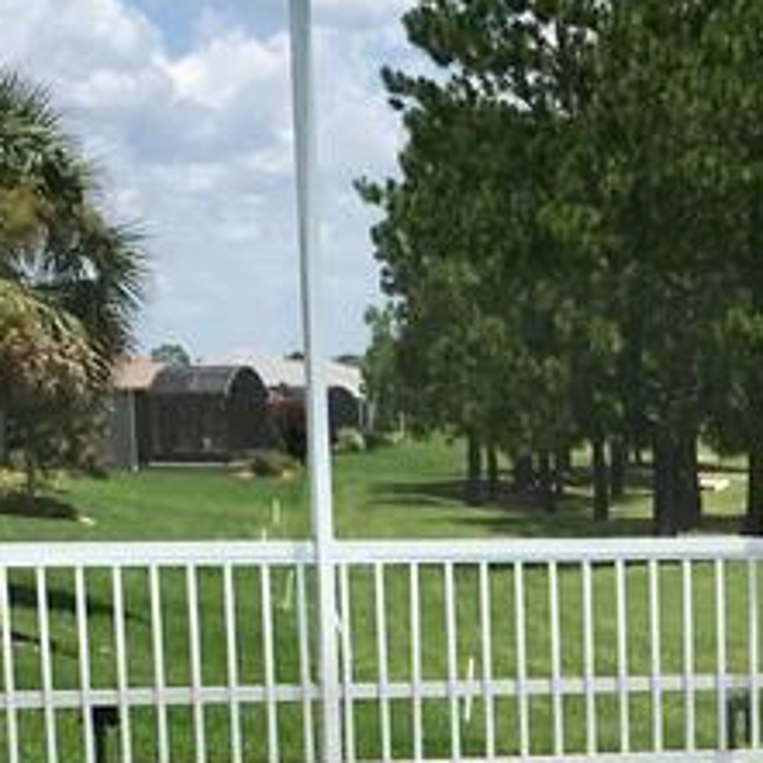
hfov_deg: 14.3
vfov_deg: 13.9
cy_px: 1074
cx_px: 863
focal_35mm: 119
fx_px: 2968
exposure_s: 1/1832
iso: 25
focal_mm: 4.15
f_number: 2.2
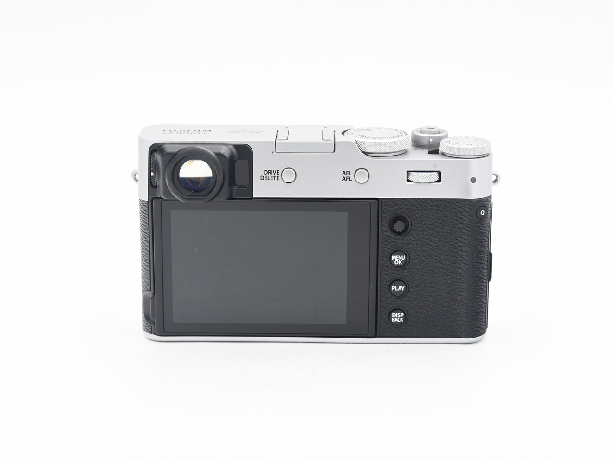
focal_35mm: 85
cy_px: 230
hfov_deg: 23.0
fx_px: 1508
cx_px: 315
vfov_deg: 17.4
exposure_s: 1/125
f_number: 7.1
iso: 1250
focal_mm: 52
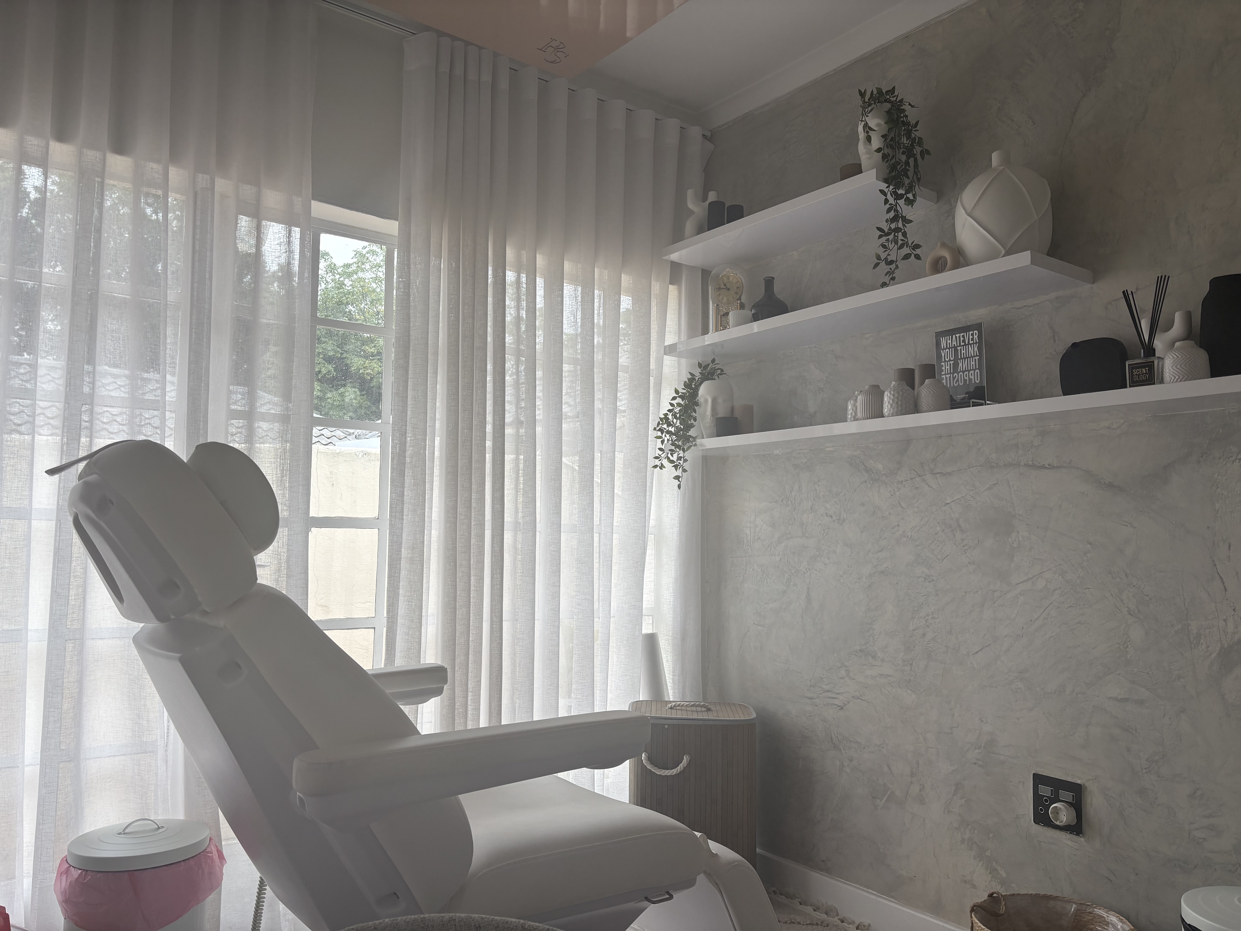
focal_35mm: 26
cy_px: 466
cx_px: 620
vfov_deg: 53.1
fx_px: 932
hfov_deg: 67.3
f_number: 1.6
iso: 40
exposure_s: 1/223
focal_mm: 5.96
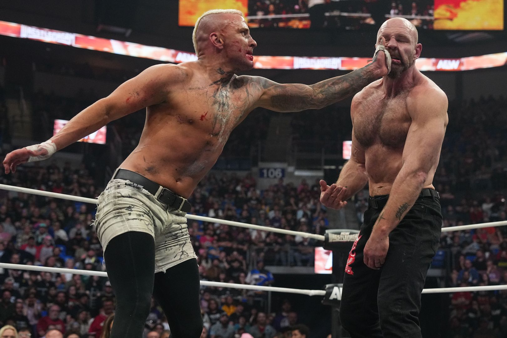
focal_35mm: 50
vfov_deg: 27.0
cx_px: 254
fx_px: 704
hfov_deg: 39.6
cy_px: 169
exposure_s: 1/1000
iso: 5000
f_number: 3.5
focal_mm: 50
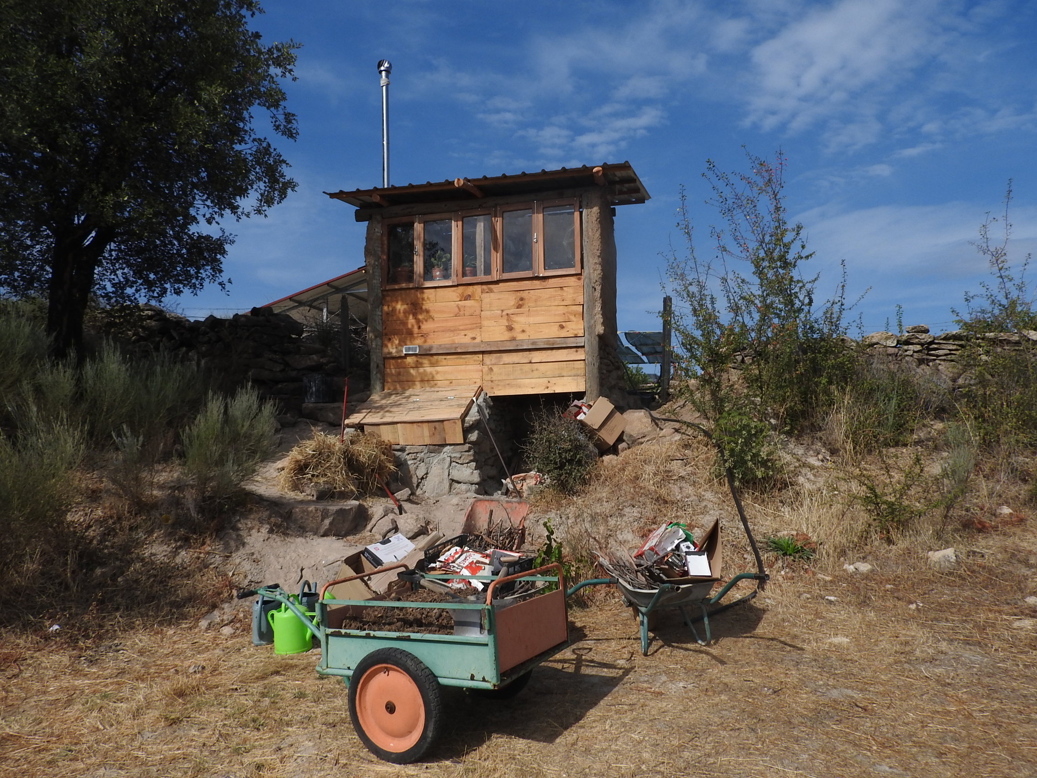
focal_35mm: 24
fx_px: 719
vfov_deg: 56.8
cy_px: 389
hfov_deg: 71.6
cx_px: 518
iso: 100
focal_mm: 4.3
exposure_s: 1/1600
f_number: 3.3
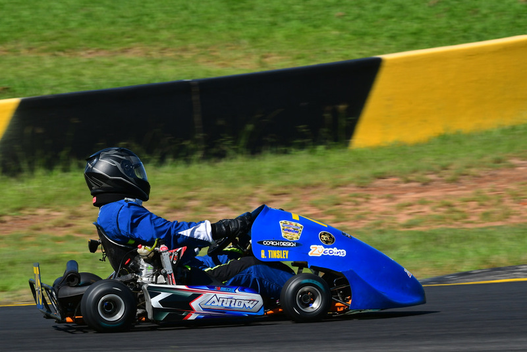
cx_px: 264
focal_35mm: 360
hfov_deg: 5.7
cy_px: 176
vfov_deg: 3.8
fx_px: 5272
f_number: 13
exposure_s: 1/640
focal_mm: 240
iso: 500
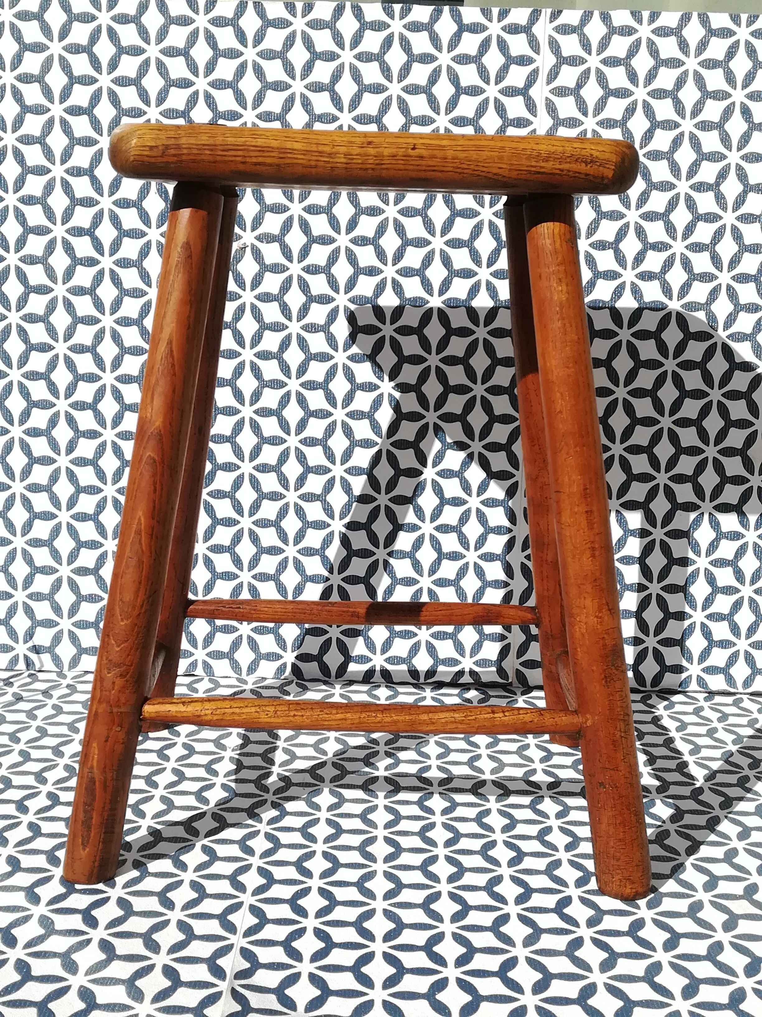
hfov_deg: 33.6
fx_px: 1262
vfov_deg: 43.9
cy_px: 508
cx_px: 381
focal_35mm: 43
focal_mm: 3.83
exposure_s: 1/1323
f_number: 2.2
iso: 50
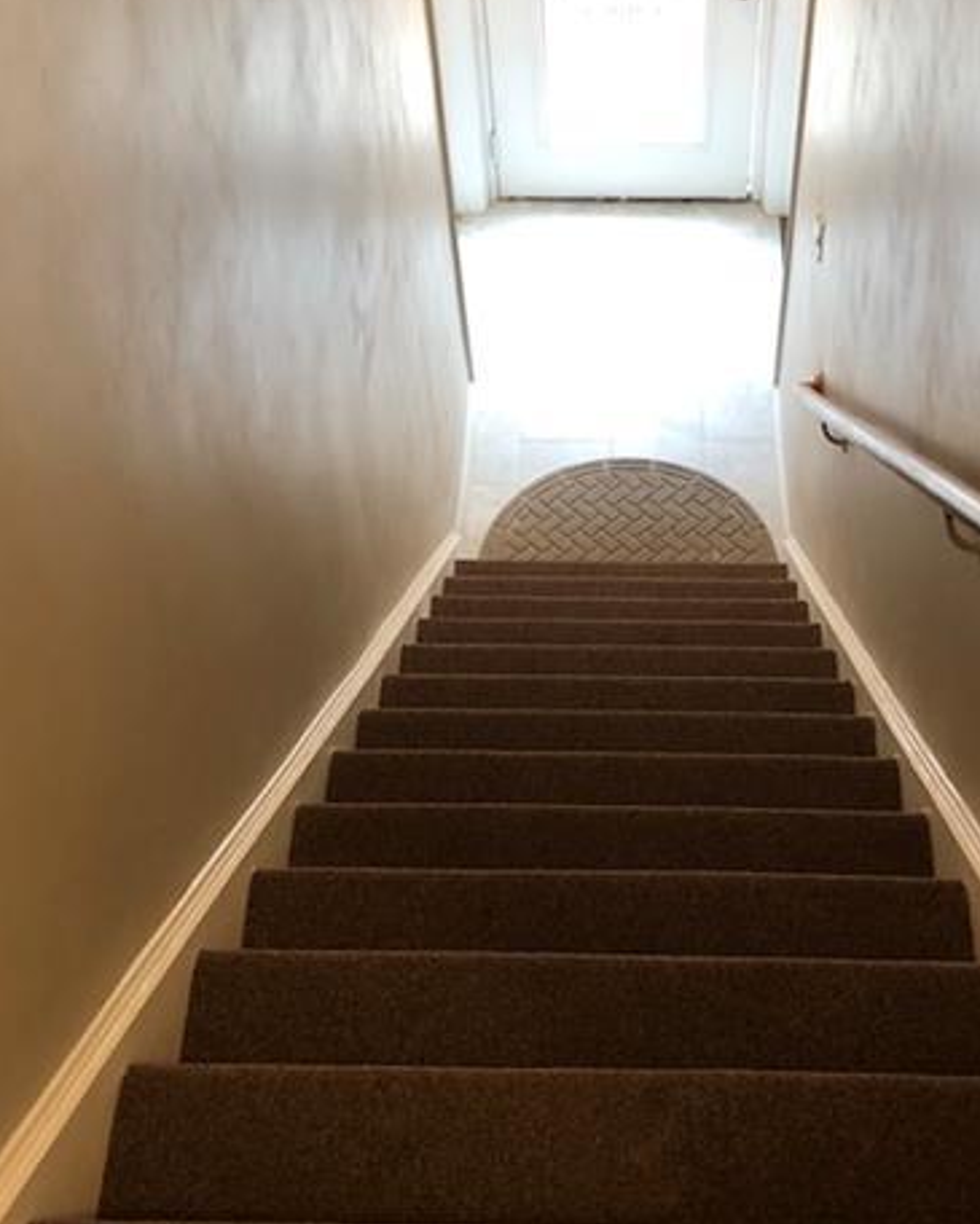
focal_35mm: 46
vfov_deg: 40.3
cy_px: 668
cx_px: 596
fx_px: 1667
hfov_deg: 32.6
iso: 40
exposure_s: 1/20
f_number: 1.8
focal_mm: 3.99
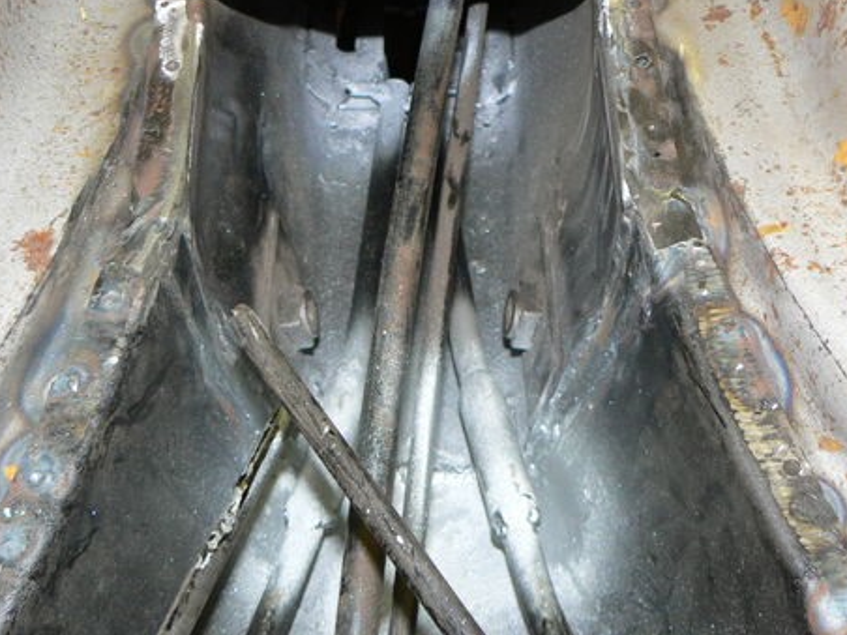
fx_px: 1248
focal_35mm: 51
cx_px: 384
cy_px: 397
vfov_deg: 28.5
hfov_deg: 37.5
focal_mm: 6
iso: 100
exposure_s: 1/30
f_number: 2.8
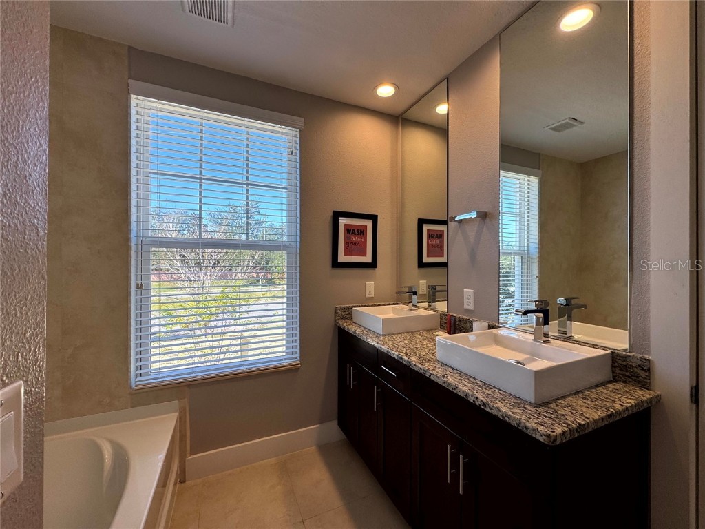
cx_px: 352
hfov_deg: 102.1
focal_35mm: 14
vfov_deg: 85.7
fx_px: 285
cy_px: 264
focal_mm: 2.22
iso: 40
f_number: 2.2
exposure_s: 1/156
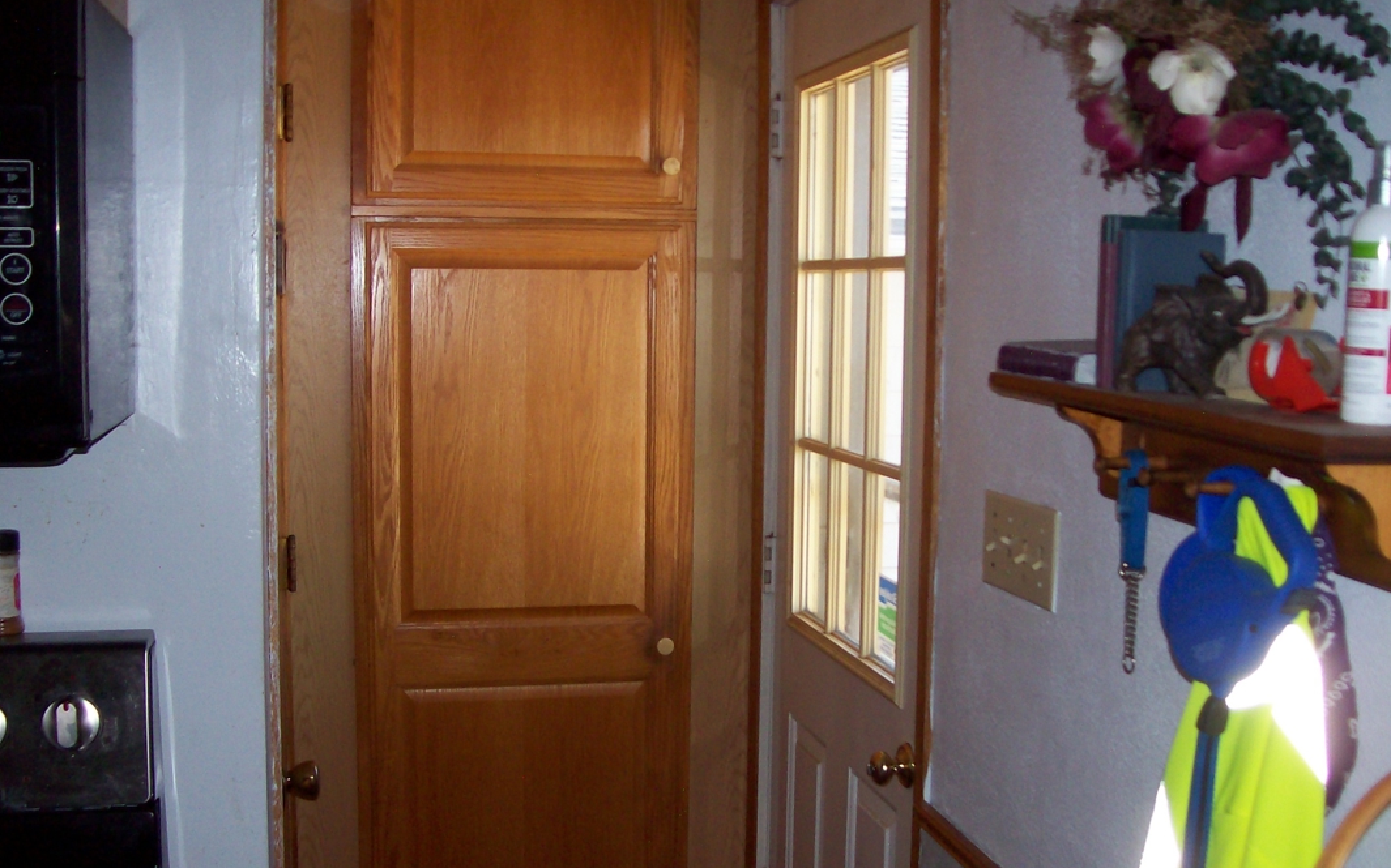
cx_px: 724
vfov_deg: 29.8
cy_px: 394
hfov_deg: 46.2
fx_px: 1630
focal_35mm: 43
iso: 80
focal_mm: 6
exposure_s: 1/64
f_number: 2.7
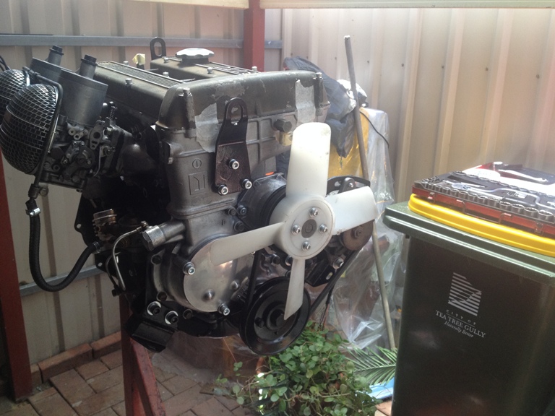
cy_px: 208
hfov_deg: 52.6
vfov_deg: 40.7
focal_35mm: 35
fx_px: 561
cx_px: 278
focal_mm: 4.28
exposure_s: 1/120
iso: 80
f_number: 2.4
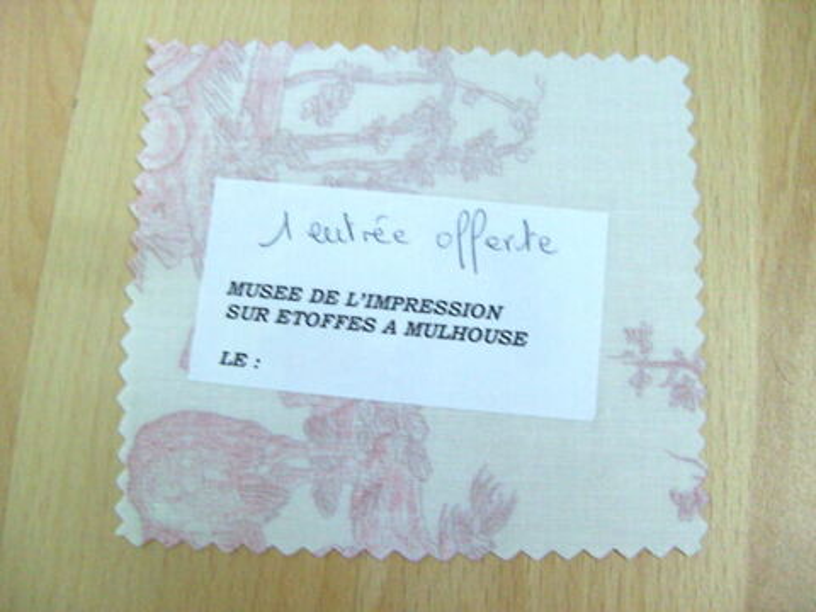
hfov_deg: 50.1
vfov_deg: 38.7
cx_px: 408
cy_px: 306
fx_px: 872
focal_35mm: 37
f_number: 2.8
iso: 640
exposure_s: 1/4.76
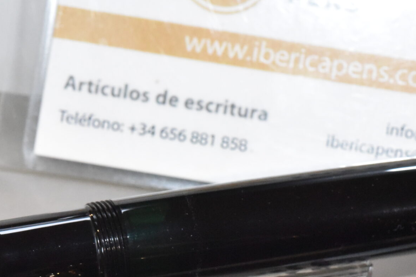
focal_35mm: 131
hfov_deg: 15.6
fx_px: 1514
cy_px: 262
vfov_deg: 10.4
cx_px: 214
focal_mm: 60
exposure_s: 1/60
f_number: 20
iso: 12800
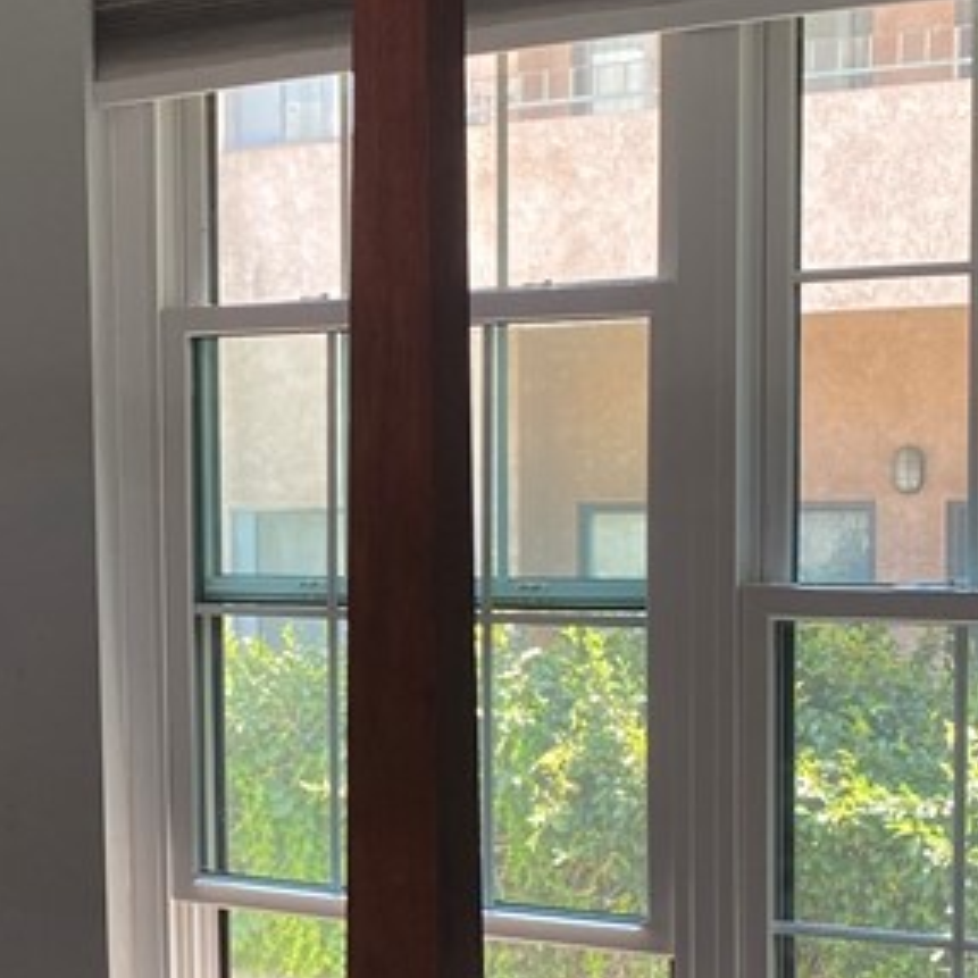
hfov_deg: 20.7
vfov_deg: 21.0
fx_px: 2621
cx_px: 82
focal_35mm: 82
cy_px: 722
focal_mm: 4.25
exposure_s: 1/60
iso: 64
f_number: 1.8
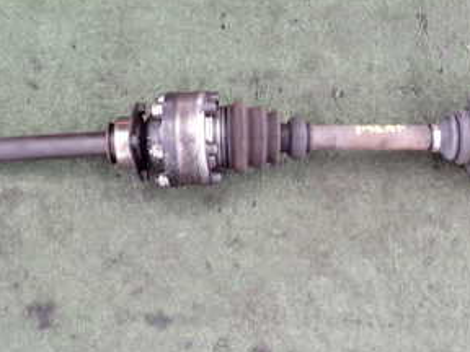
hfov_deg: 36.8
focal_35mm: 52
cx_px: 225
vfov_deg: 28.0
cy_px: 139
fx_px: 706
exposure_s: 1/30
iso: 500
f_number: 2
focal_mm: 4.5
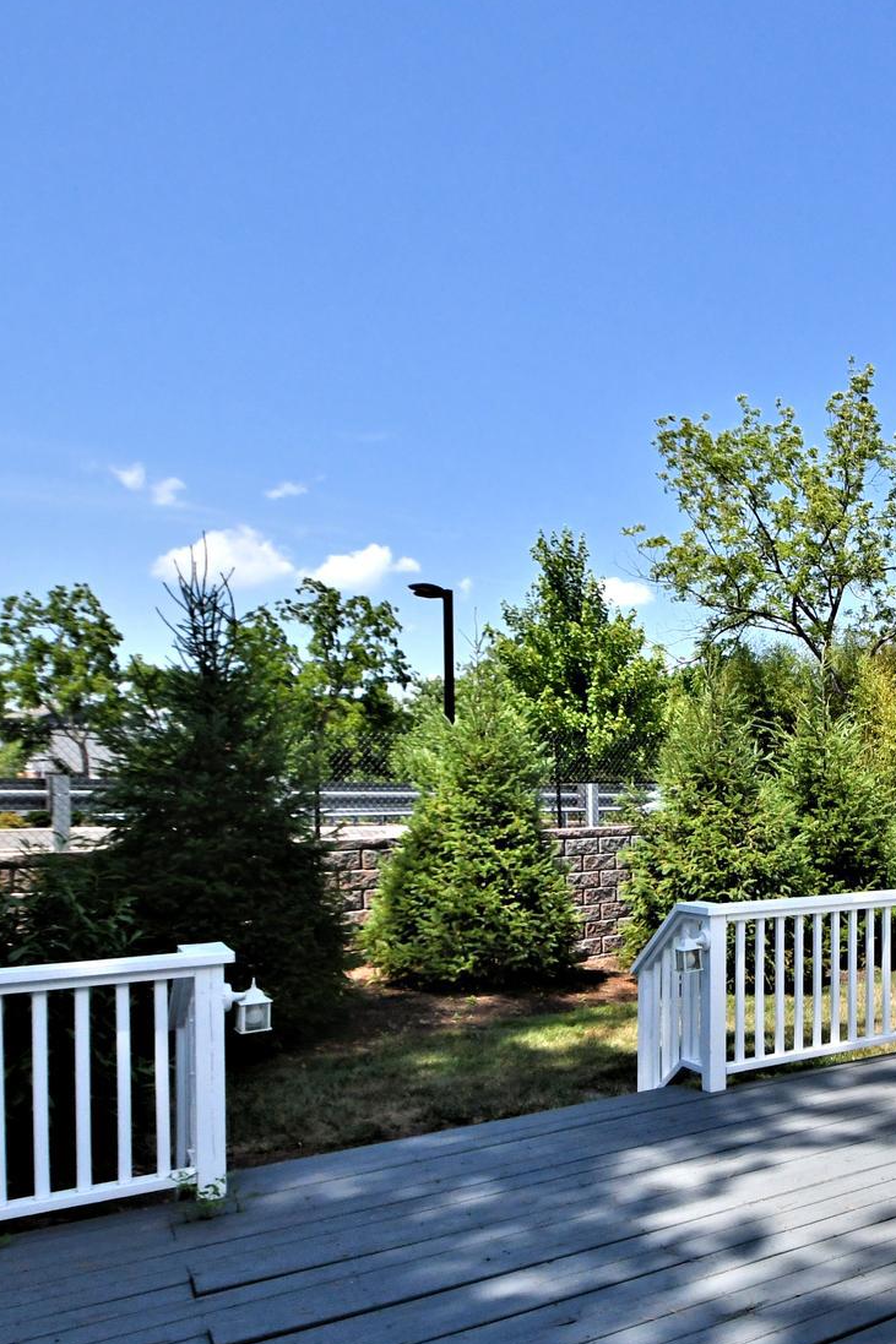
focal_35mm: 28
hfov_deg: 38.8
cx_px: 971
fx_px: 1046
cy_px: 804
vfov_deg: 64.9
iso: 1000
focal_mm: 10
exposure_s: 1/8000
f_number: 5.6
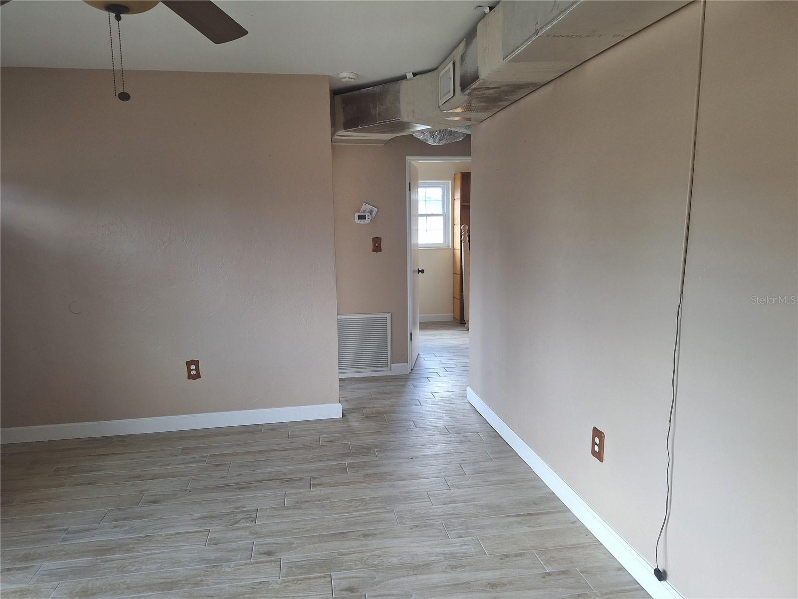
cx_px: 399
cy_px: 300
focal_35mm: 23
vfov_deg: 58.9
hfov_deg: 73.9
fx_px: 530
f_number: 1.8
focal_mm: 5.54
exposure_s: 1/40
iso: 100
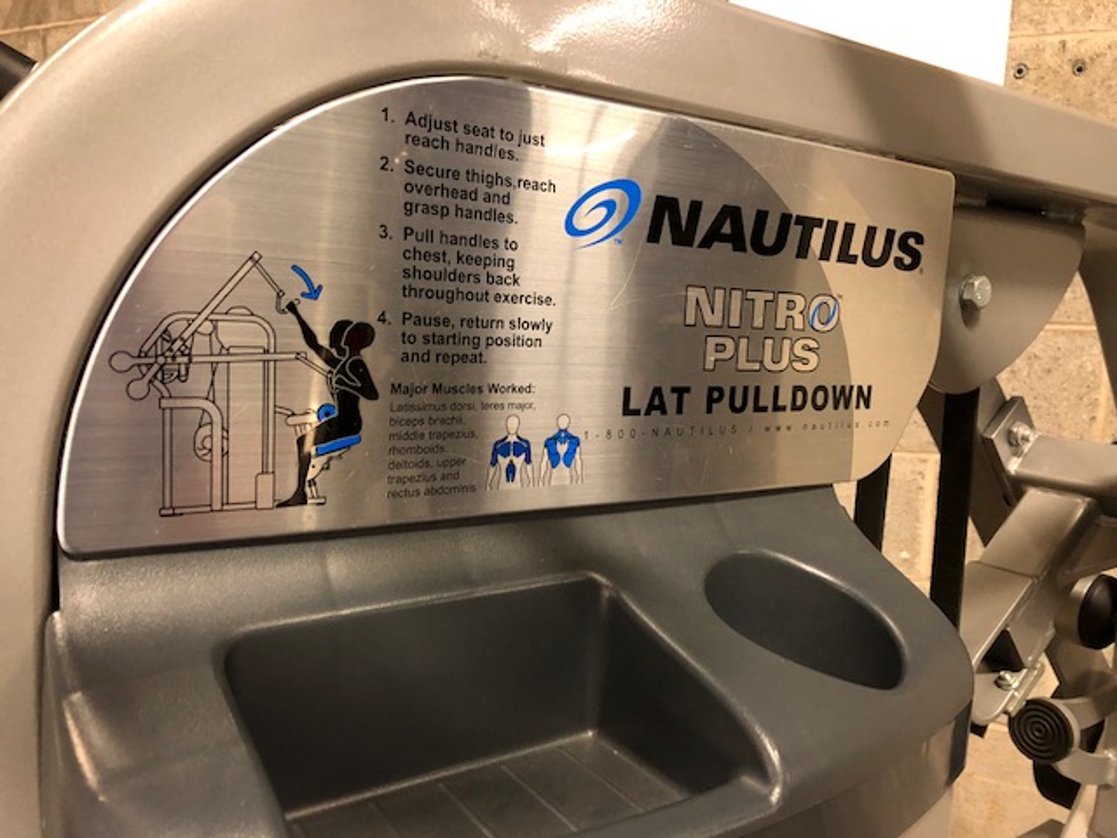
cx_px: 558
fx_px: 936
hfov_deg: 61.7
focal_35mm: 29
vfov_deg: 48.2
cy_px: 419
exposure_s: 1/9
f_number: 1.8
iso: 100
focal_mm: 3.99
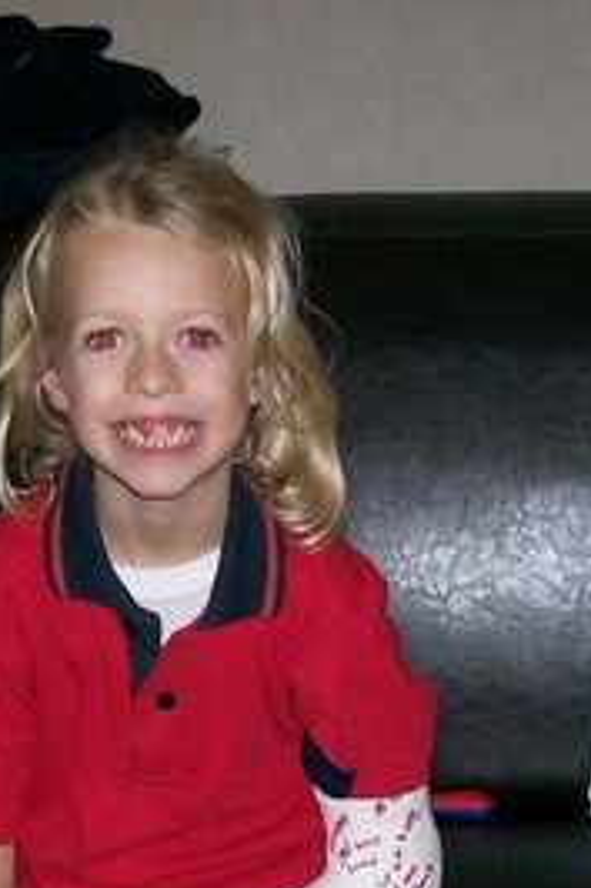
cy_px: 659
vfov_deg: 22.4
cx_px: 197
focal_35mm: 90
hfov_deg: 15.1
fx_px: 2219
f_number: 2.7
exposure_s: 1/64
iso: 80
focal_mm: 6
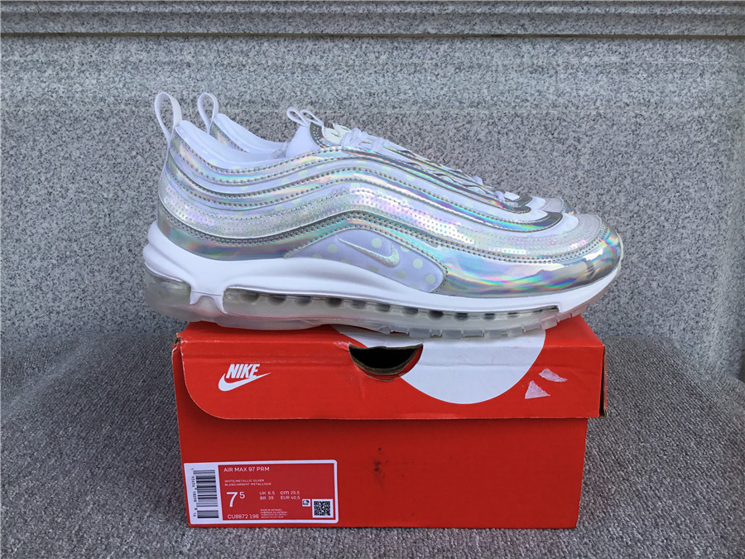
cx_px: 372
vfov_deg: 45.4
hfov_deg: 58.4
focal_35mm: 31
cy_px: 280
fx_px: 667
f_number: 2.4
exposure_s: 1/547
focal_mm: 3.3
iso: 25
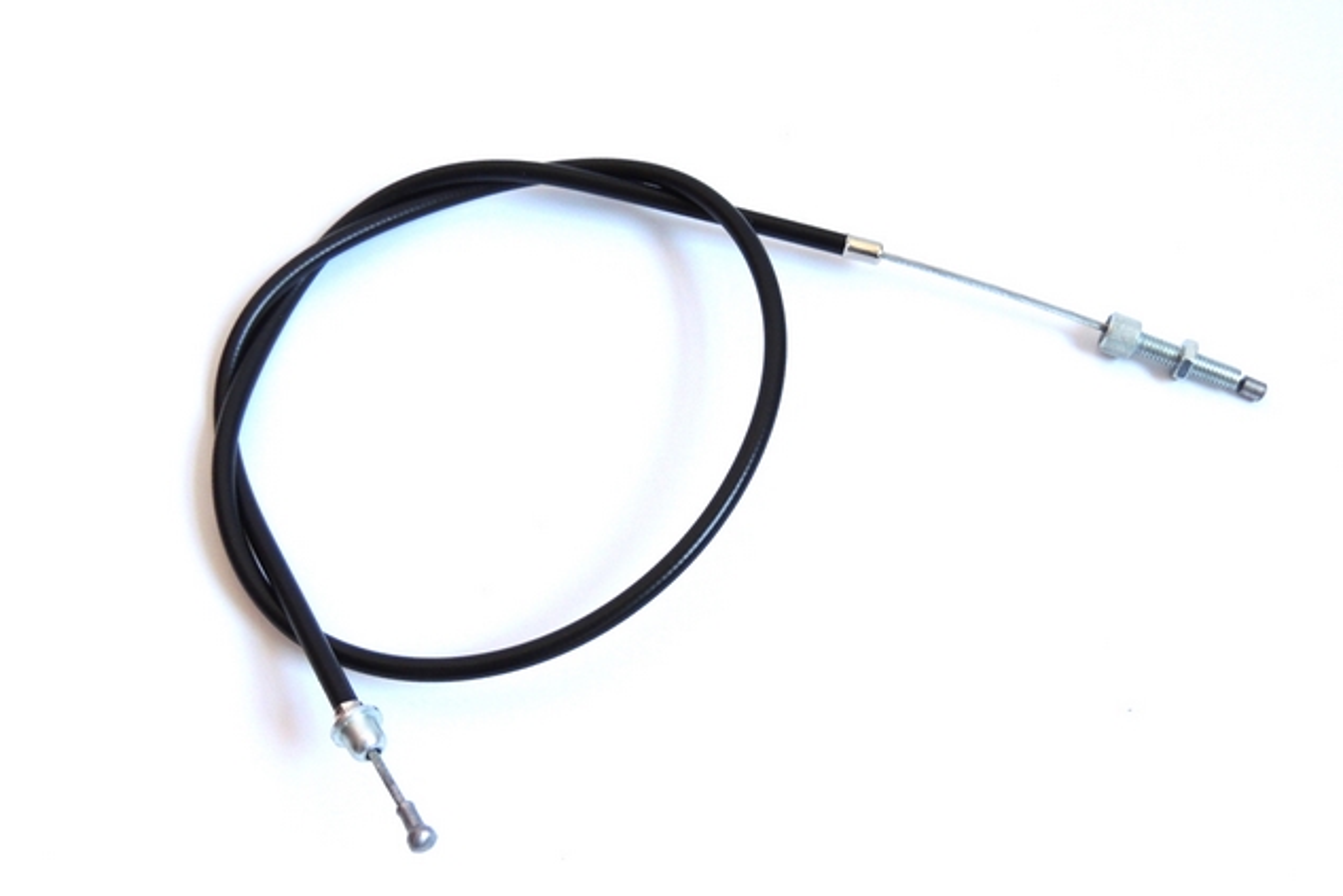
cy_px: 494
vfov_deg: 31.9
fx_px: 1567
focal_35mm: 42
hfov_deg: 46.4
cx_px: 669
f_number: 3.3
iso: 250
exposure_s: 1/50
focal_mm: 7.1
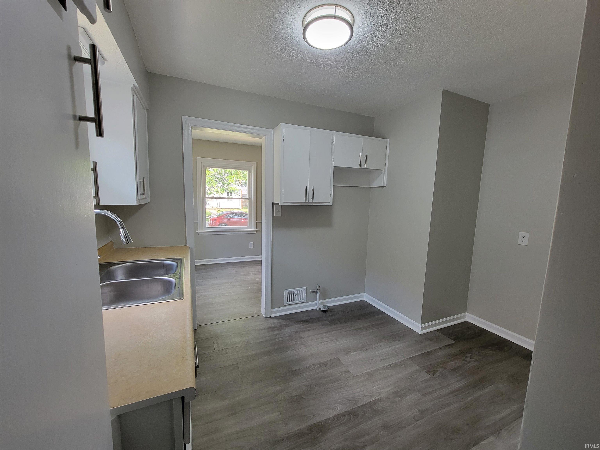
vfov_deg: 89.9
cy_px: 225
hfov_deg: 106.2
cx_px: 300
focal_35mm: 13
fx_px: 225
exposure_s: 1/60
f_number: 2.2
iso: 125
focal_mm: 2.2
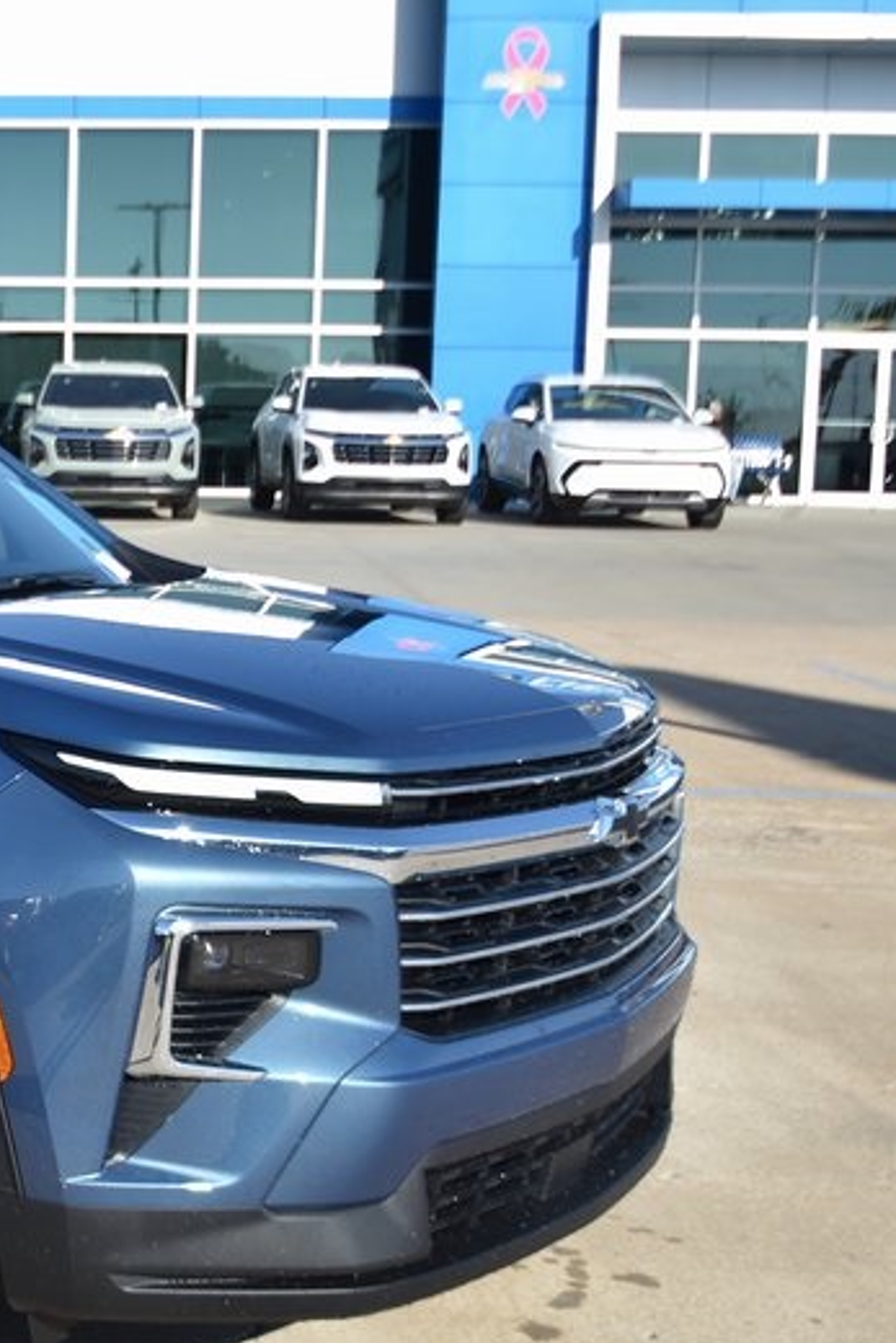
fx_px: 2312
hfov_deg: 19.9
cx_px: -316
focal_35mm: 62
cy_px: 731
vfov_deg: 32.4
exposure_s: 1/640
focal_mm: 21
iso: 100
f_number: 4.5
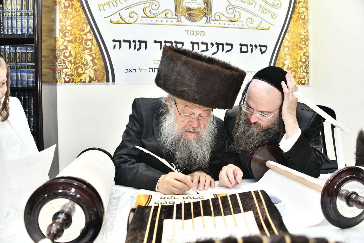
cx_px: 182
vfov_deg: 46.4
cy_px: 122
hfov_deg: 65.5
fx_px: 283
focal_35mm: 28
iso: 800
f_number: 5.6
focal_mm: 28
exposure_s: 1/100
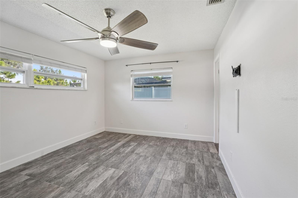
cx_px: 149
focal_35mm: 16
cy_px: 99
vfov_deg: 73.7
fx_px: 132
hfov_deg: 96.7
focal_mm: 16
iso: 800
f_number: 8
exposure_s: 1/15
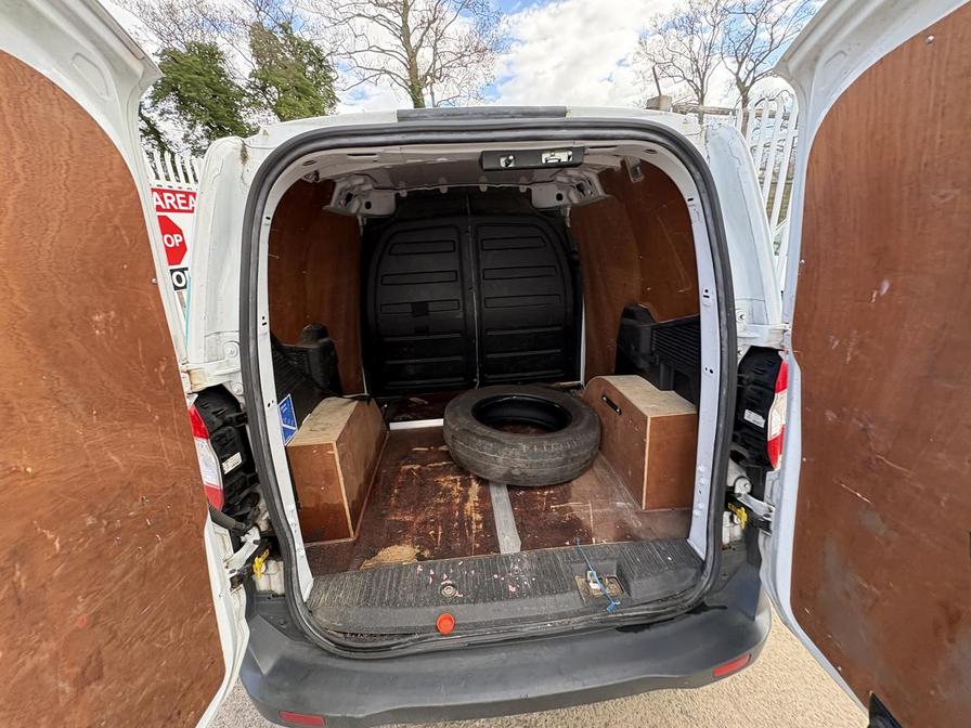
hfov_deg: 102.1
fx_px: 393
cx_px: 486
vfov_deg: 85.7
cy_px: 364
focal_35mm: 14
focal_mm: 2.22
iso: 125
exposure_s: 1/118
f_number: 2.2
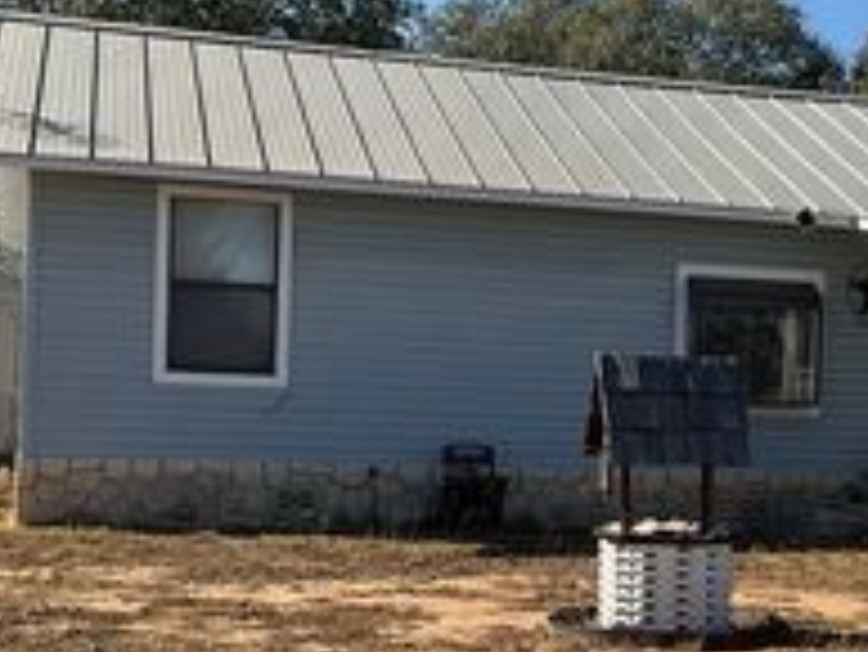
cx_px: 738
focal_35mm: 75
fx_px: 1882
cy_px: 438
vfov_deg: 19.6
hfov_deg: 25.4
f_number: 1.8
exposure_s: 1/1534
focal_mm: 3
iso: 16
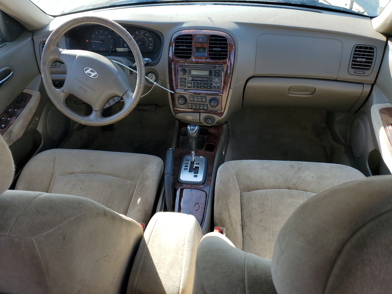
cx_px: 196
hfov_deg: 67.3
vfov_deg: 53.1
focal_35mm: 26
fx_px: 294
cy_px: 147
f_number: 1.5
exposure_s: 1/417
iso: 50
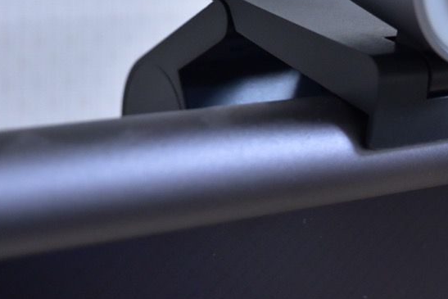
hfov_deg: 20.1
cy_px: -7
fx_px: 1257
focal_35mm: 101
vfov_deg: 13.4
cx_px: 322
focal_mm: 32
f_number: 5.6
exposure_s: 1/60
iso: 1600
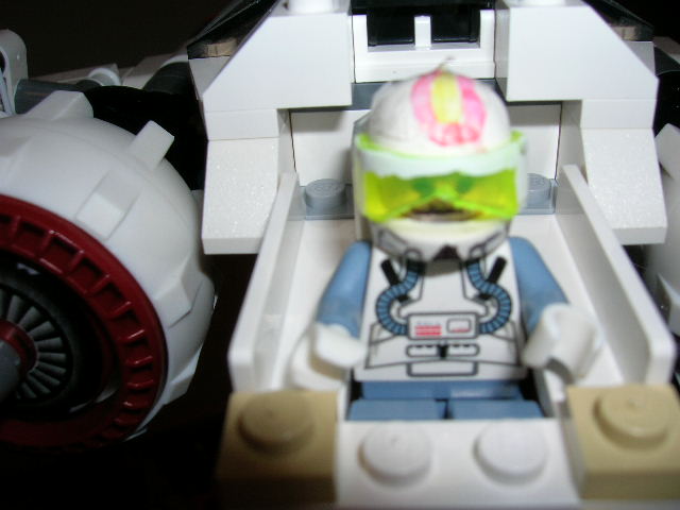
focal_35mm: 34
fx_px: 668
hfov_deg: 54.0
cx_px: 340
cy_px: 255
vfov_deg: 41.8
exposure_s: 1/60.1
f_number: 4.9
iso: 50
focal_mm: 5.7
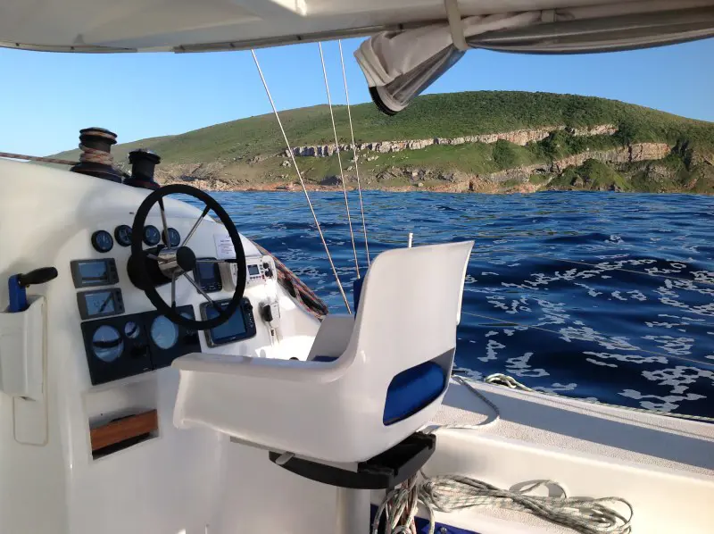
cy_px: 267
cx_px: 357
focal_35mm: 35
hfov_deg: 52.7
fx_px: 721
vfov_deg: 40.6
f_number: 2.4
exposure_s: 1/1439
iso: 80
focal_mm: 4.28
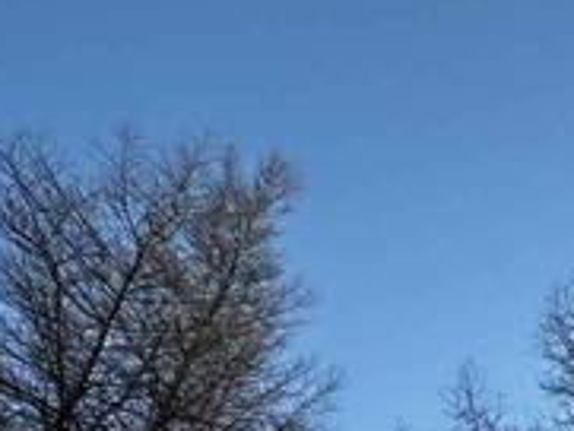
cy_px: 795
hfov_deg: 15.8
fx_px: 1311
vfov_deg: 15.7
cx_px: 1300
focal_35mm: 79
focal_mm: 2.22
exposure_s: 1/1276
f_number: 2.2
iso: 40
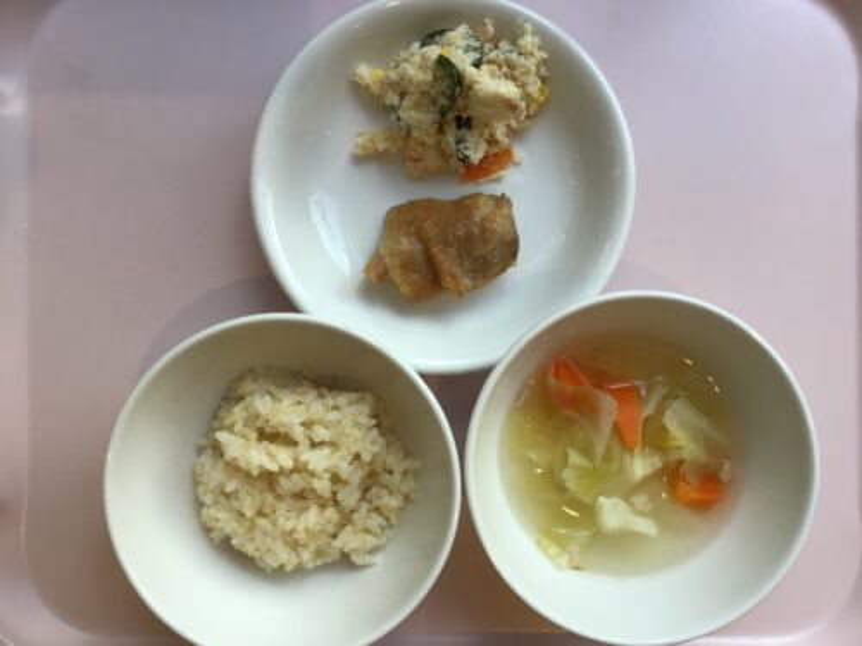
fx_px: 772
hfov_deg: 58.4
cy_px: 323
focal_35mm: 31
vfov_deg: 45.4
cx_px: 431
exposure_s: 1/60
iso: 25
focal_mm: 3.3
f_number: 2.4
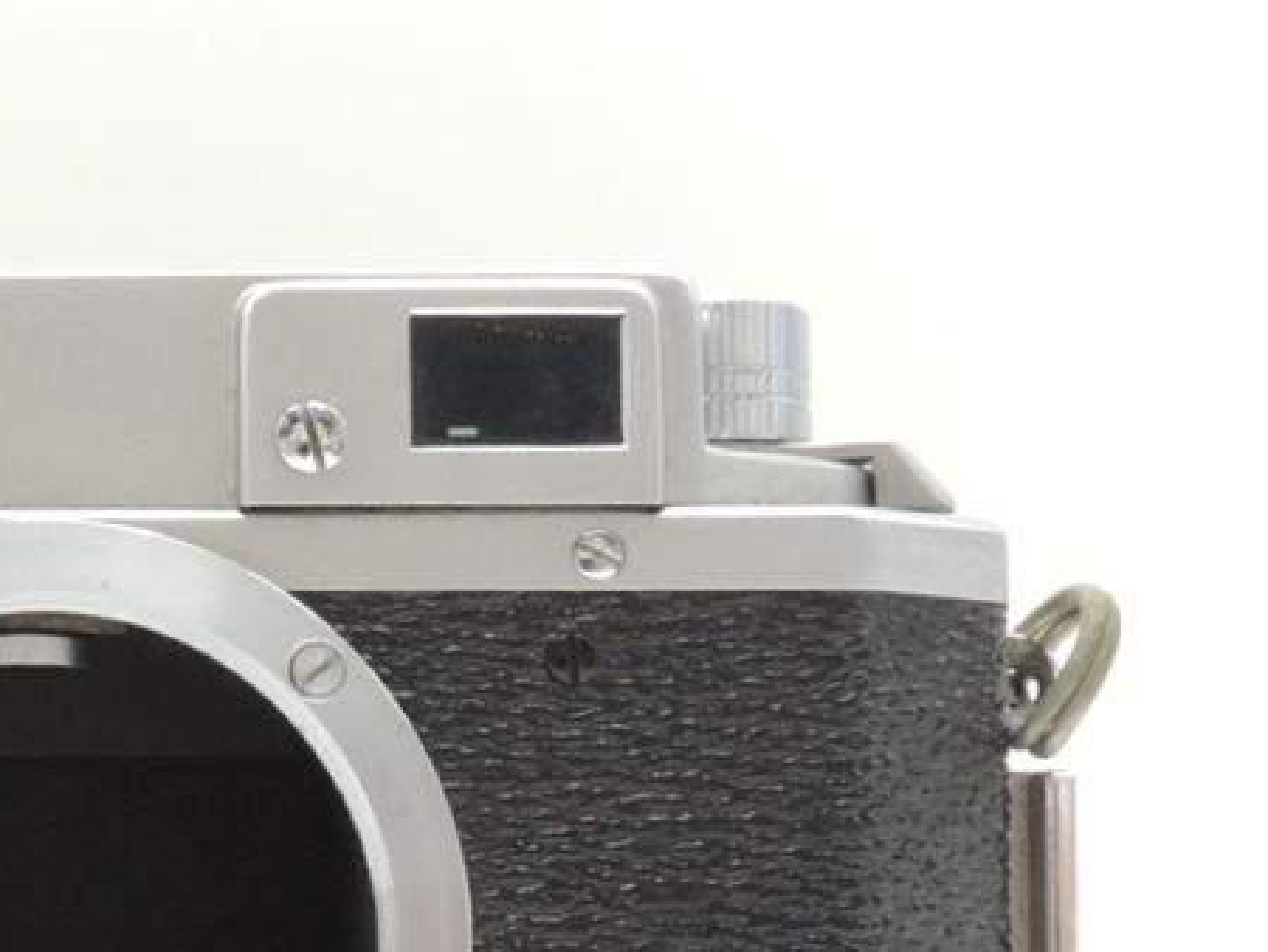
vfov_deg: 16.6
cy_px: 868
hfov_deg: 21.1
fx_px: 3225
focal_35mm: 88
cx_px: -147
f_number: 7.1
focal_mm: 5.8
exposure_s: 1/15
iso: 400
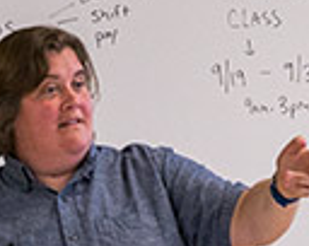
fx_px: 2721
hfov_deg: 6.5
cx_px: 121
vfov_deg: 5.1
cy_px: 375
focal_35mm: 298
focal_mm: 70
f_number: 5.6
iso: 800
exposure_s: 1/250
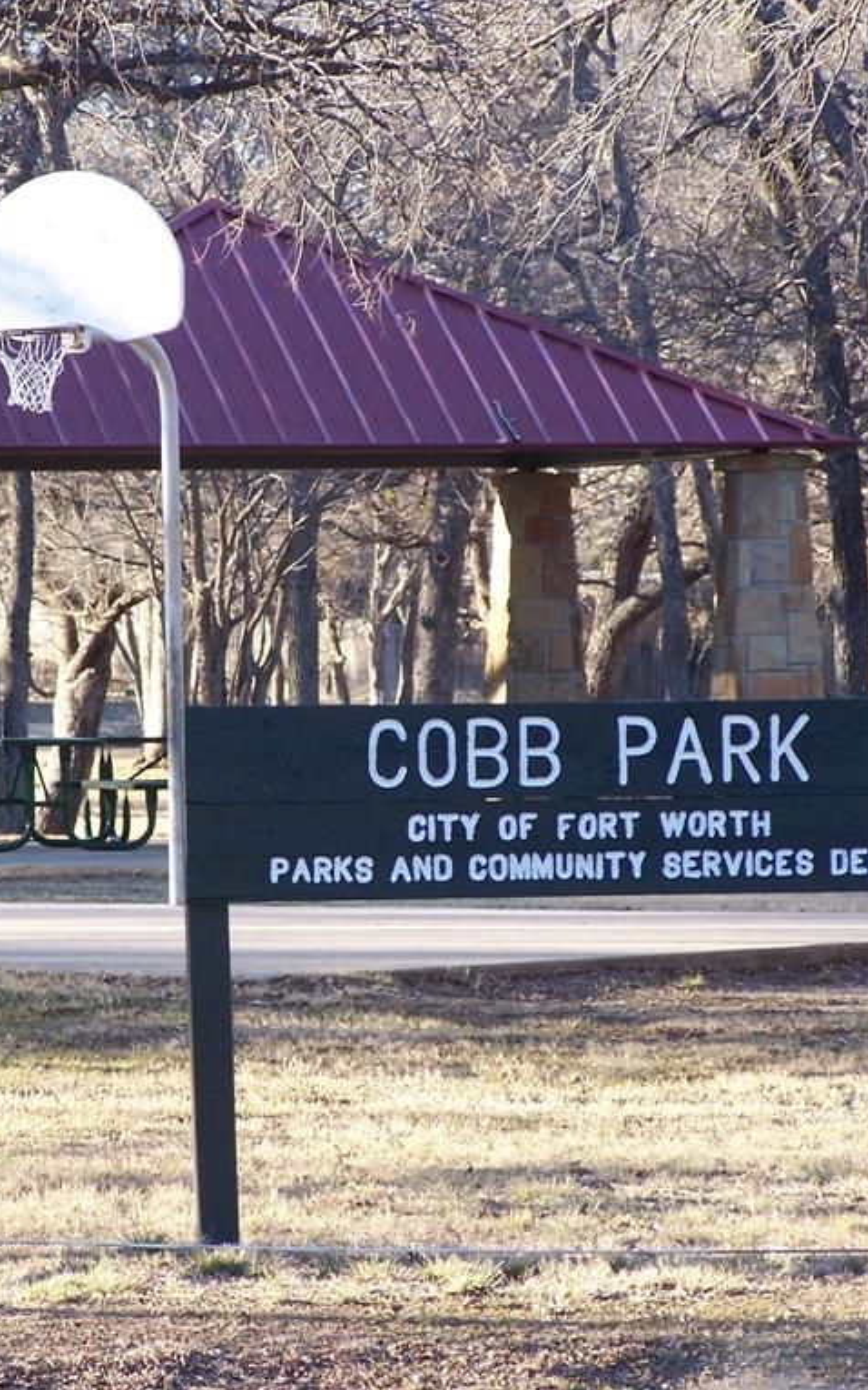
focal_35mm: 268
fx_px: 10146
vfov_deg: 7.8
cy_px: 694
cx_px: 307
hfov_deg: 4.9
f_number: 3.2
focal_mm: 31.3
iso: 140
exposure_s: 1/250
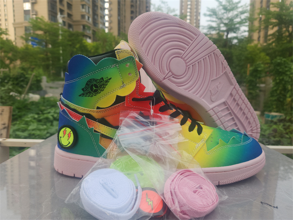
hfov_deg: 73.9
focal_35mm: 23
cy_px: 110
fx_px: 195
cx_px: 146
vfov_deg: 58.8
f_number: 1.8
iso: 20
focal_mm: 5.4
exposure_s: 1/211
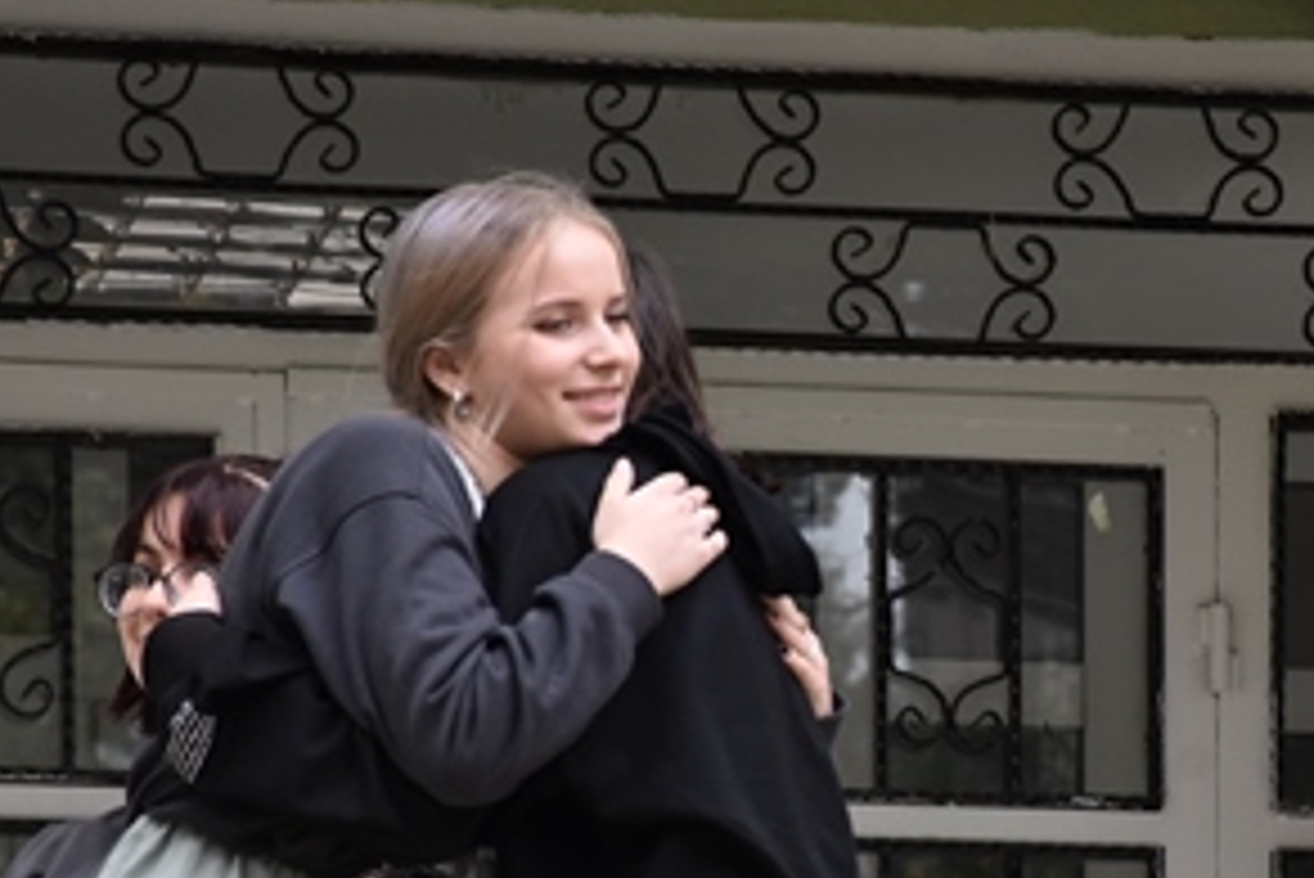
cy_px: 671
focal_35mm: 357
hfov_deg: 5.8
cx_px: 1125
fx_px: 13036
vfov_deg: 3.9
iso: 800
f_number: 8
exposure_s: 1/320
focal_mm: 116
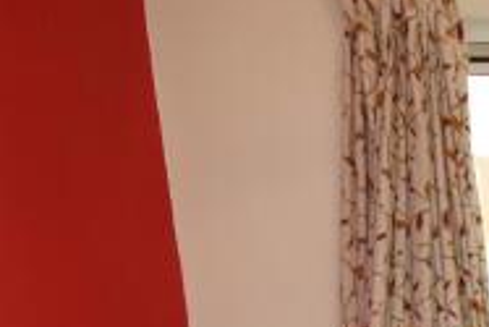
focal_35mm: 82
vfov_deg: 14.2
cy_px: 632
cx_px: 706
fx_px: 1115
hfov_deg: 21.3
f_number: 5
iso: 800
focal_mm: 10
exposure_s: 1/100
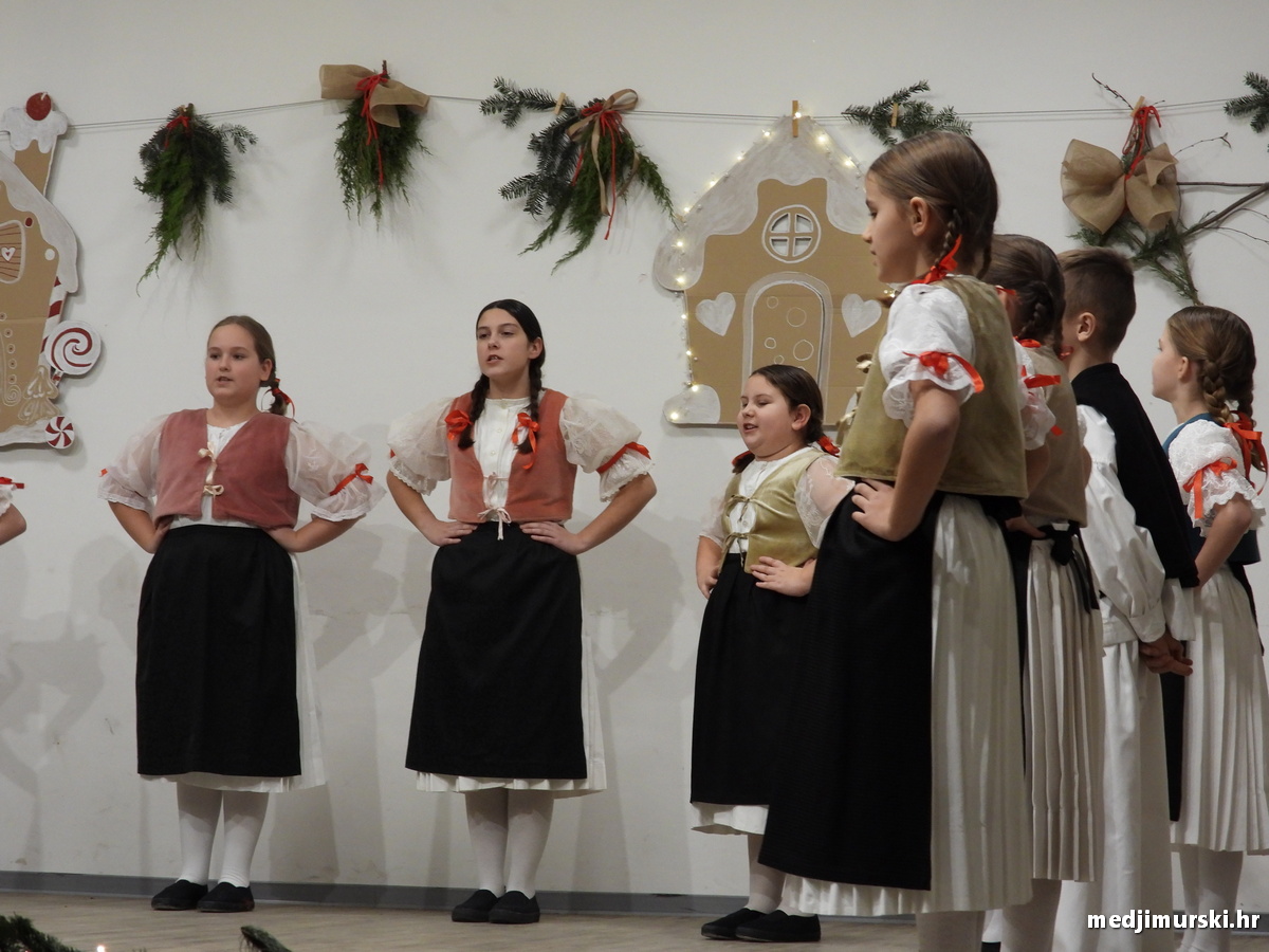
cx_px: 634
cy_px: 476
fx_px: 3556
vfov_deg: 15.2
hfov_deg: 20.2
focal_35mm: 97
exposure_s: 1/30
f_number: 3.5
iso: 400
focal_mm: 17.5
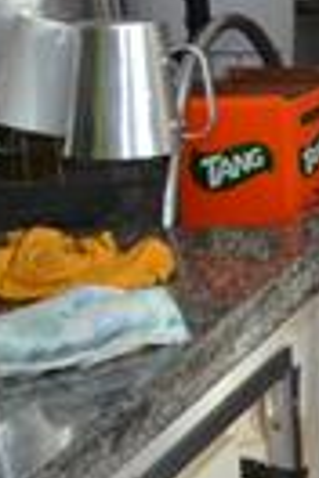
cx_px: 1847
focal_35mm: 237
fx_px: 3150
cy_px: -261
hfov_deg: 4.5
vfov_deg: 8.5
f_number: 4
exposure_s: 1/60
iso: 200
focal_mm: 18
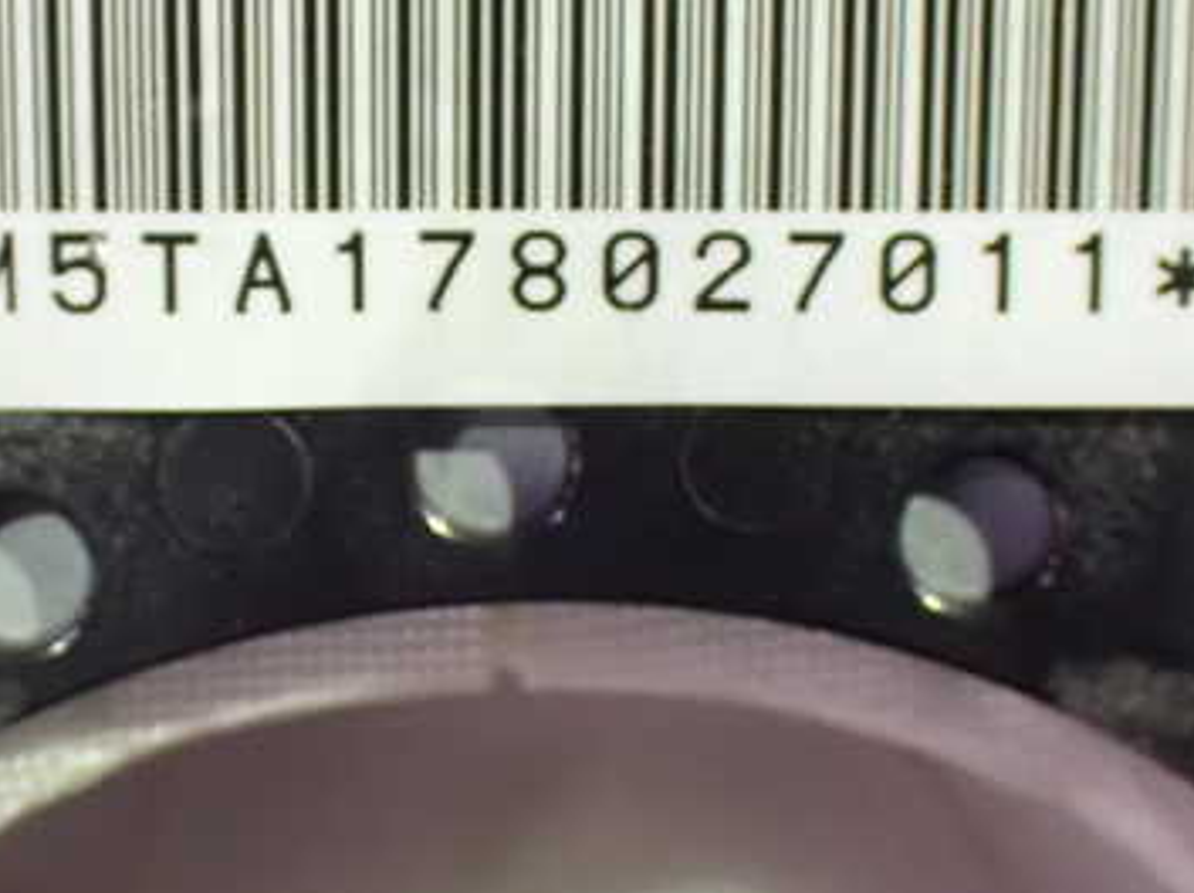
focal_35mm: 80
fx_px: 2757
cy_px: 460
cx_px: 440
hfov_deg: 24.4
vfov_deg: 18.4
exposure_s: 1/50
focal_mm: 8.4
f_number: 3.1
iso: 1600
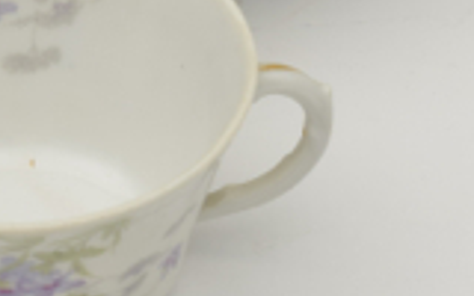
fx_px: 4354
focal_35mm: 337
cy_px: -105
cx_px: 27
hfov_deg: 6.2
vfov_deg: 3.9
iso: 100
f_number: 11
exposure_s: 1/125
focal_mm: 55
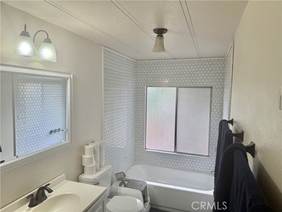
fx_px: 196
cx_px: 141
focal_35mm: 24
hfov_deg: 71.6
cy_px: 106
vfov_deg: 56.8
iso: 100
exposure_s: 1/228
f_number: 1.78
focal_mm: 6.76
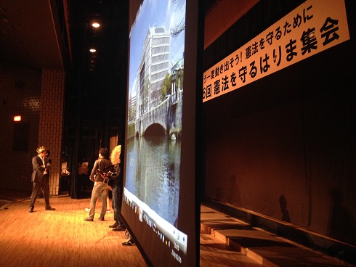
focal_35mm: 33
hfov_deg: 55.3
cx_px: 178
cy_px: 134
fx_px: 340
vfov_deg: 43.0
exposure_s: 1/20
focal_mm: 4.12
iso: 250
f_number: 2.4
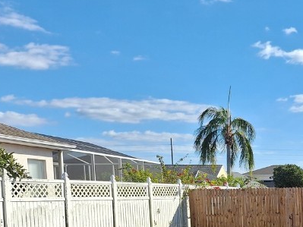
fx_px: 516
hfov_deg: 28.0
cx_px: 377
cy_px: 260
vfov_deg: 23.1
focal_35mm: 59
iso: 40
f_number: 1.8
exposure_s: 1/2825
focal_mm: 5.54
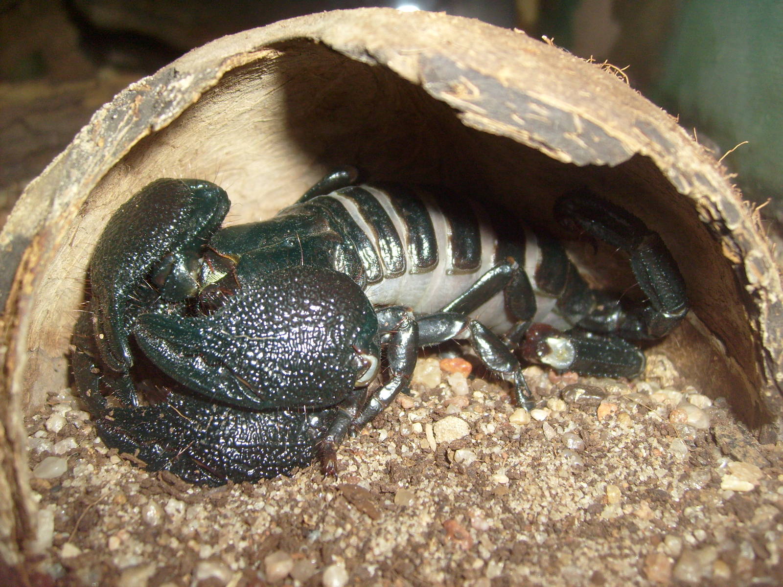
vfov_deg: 40.7
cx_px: 392
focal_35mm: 35
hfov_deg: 52.6
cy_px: 294
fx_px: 792
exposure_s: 1/45
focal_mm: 5.8
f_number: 2.8
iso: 100
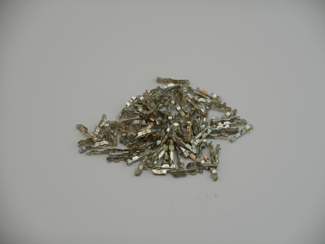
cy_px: 122
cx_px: 162
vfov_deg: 12.7
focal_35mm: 117
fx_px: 1098
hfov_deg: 16.8
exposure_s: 1/60
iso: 110
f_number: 5.9
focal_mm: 20.9
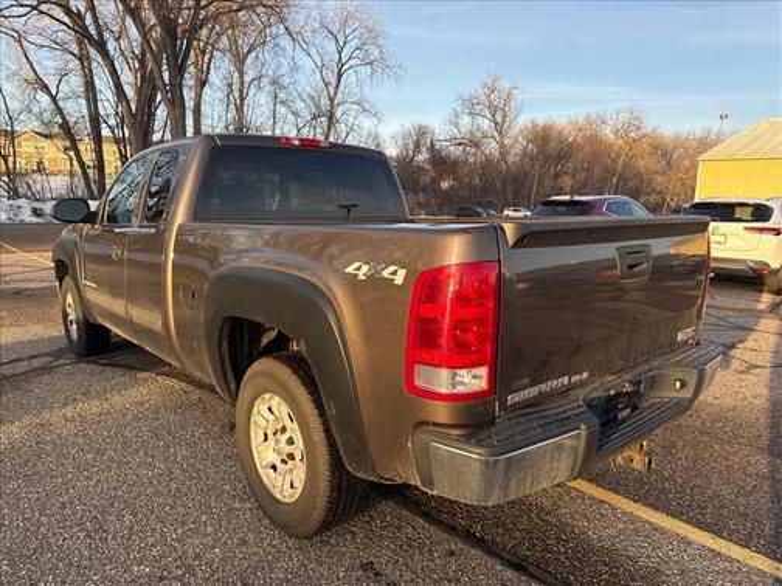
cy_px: 293
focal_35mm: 24
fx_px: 542
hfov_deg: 71.6
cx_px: 391
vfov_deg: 56.8
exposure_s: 1/931
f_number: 1.78
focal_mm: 6.76
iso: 100
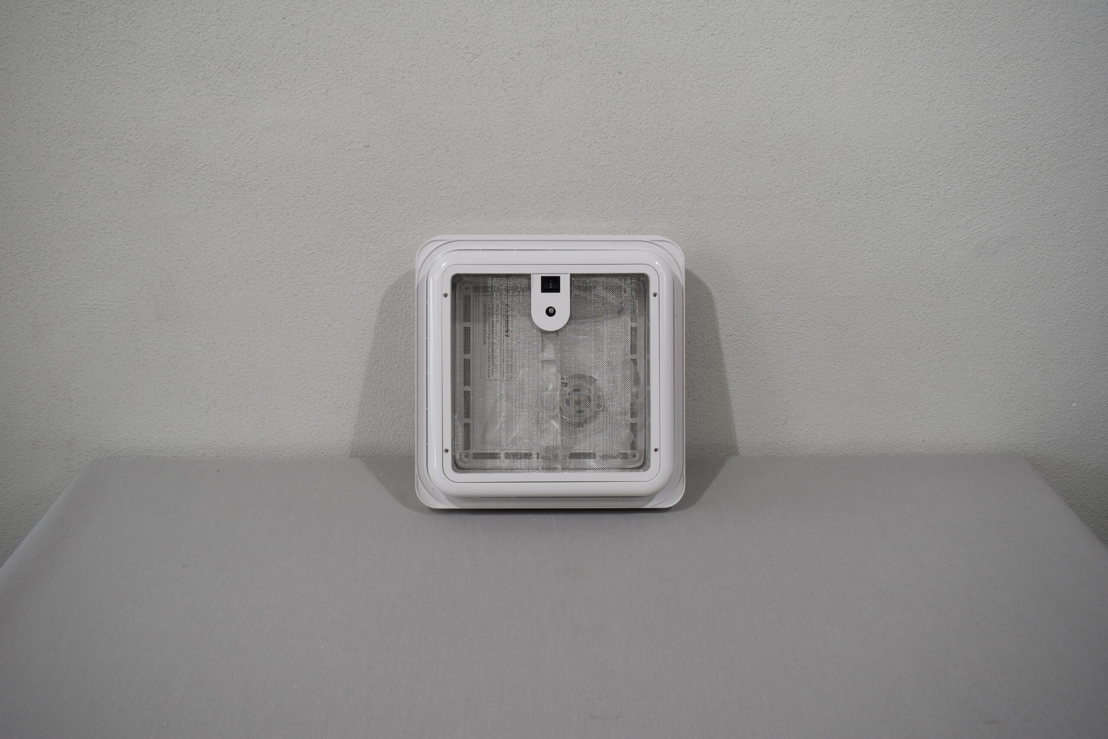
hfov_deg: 55.1
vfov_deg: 38.4
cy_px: 370
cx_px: 554
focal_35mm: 34
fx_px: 1062
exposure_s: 1/125
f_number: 5.6
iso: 220
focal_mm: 23
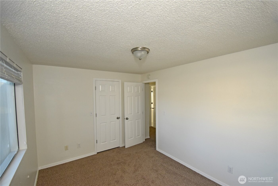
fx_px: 116
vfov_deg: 77.3
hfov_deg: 100.4
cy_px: 93
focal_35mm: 15
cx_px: 139
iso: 1100
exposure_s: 1/125
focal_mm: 10
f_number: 4
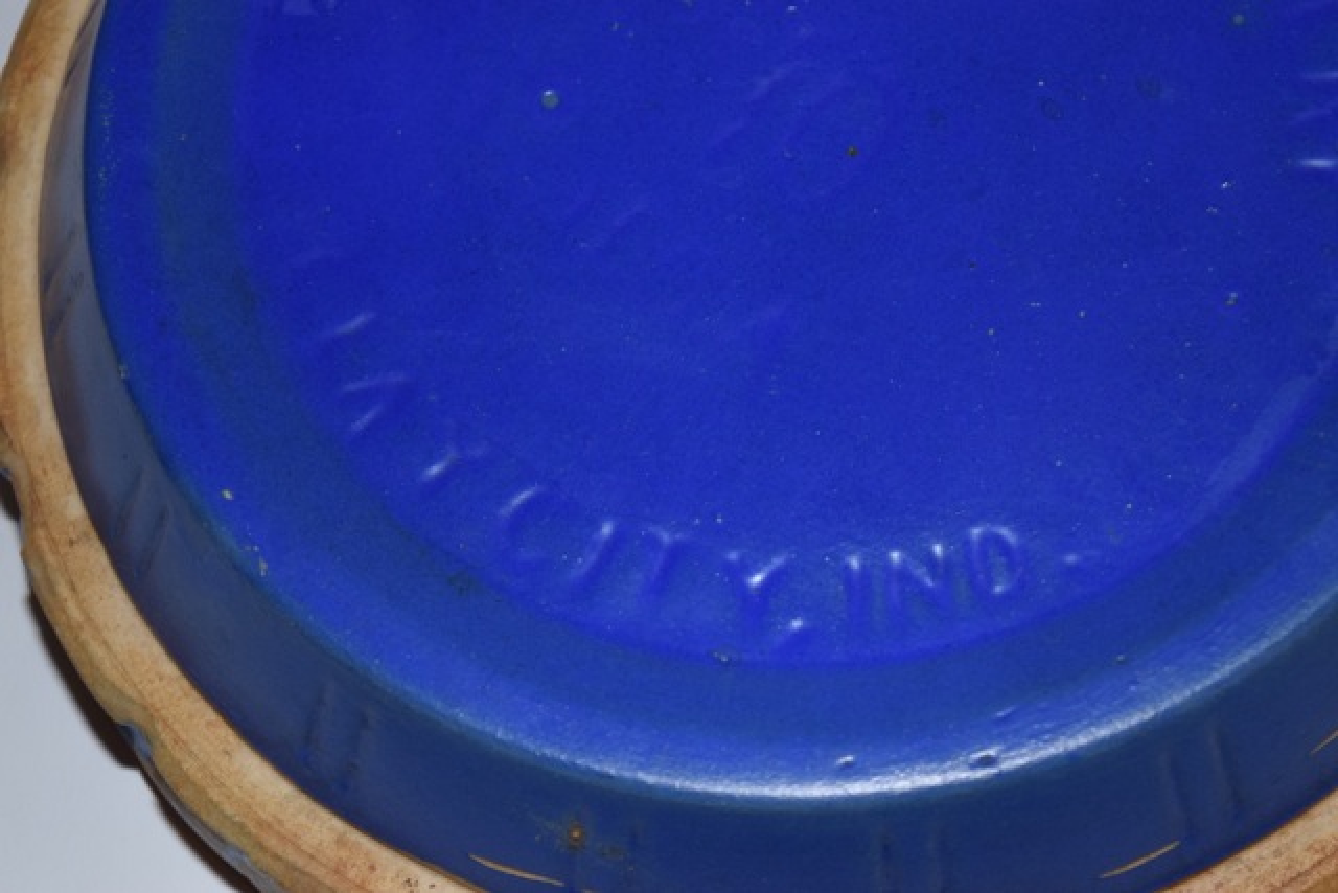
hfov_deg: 24.6
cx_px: 669
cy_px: 446
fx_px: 3067
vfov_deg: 16.6
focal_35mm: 82
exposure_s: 1/125
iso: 800
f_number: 5.6
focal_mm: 55
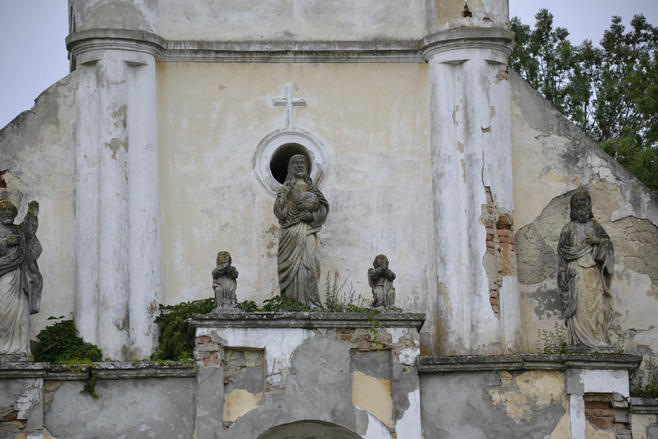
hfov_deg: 13.0
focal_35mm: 158
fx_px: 2879
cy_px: 220
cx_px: 329
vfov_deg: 8.7
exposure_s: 1/320
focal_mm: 105
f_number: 5.6
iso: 400
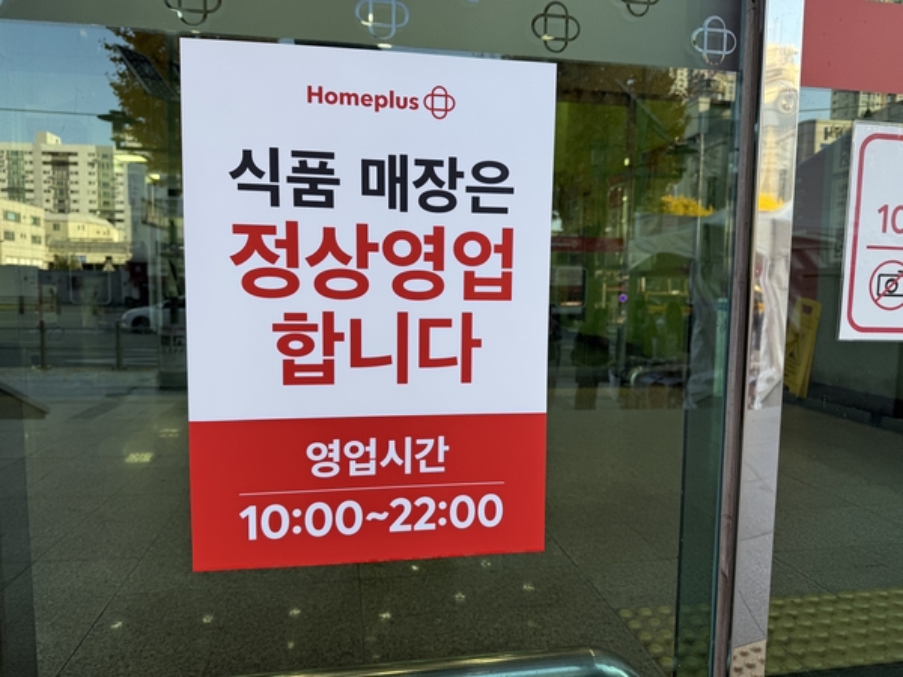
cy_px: 338
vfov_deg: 56.8
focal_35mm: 24
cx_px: 452
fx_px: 626
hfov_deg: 71.6
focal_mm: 6.76
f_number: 1.78
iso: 80
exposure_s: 1/379
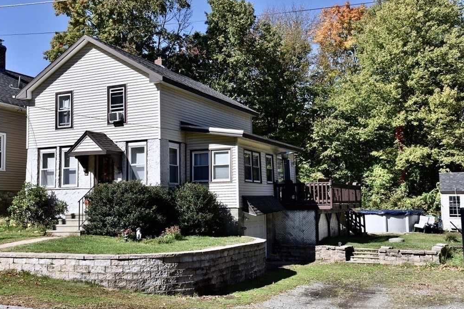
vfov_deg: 34.2
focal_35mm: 39
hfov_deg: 49.6
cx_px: 226
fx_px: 503
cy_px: 156
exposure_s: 1/200
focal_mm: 38
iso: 100
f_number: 8
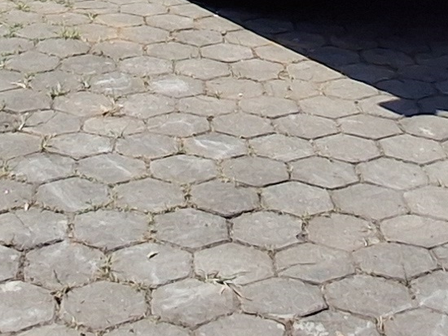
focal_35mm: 95
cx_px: 235
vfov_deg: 13.8
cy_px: -279
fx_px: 1229
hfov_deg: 20.7
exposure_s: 1/2457
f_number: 2.2
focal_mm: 1.64
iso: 40
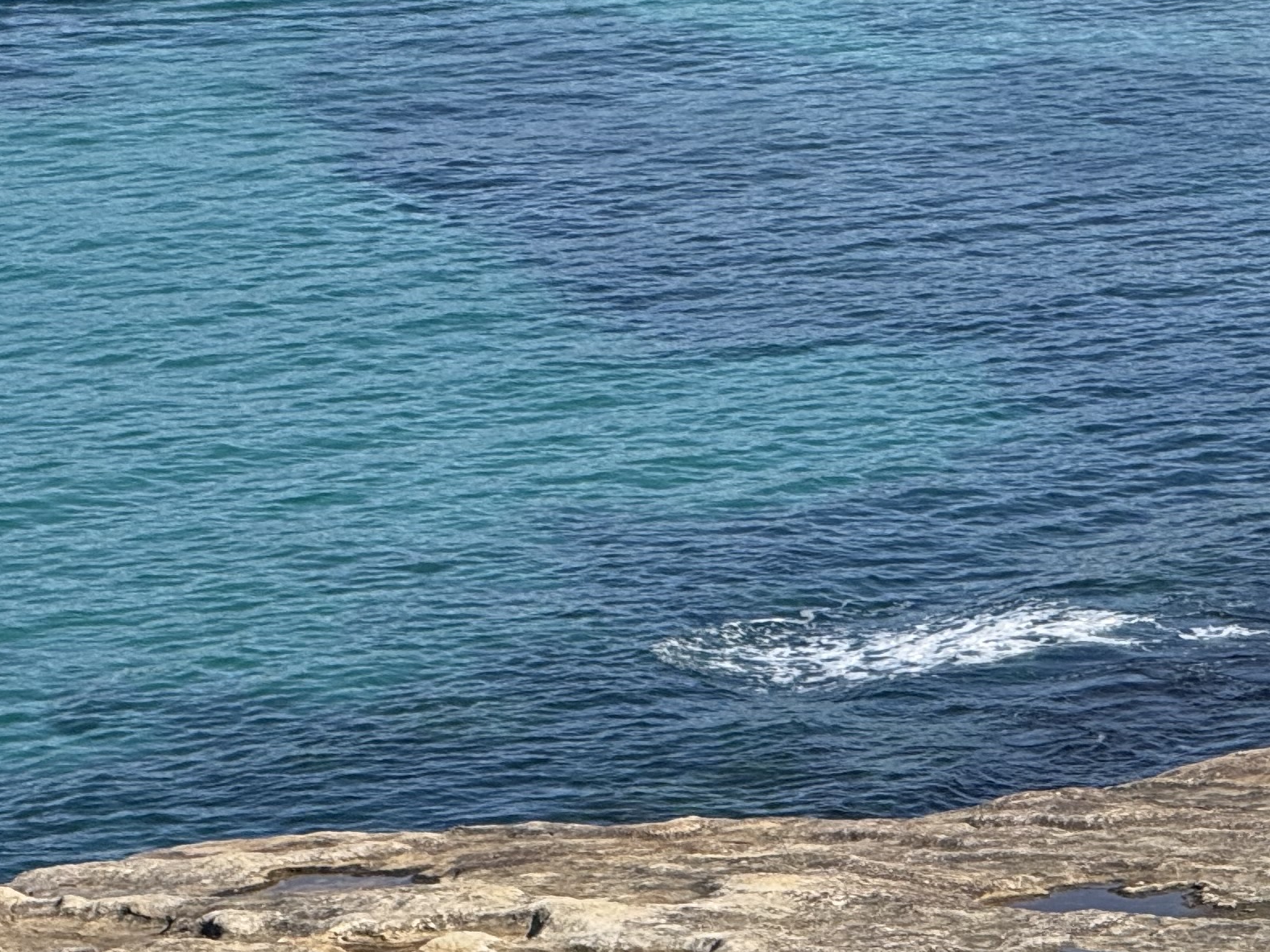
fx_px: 11263
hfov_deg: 6.4
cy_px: 786
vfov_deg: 4.8
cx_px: 1517
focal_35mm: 307
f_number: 2.8
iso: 50
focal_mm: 15.66
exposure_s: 1/1096
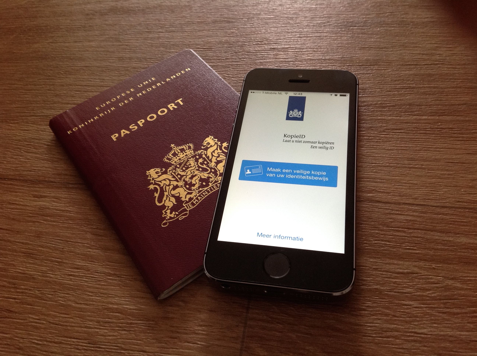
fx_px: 482
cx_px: 238
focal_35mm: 35
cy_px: 178
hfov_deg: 52.7
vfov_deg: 40.6
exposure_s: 1/15
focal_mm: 4.28
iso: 100
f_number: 2.4
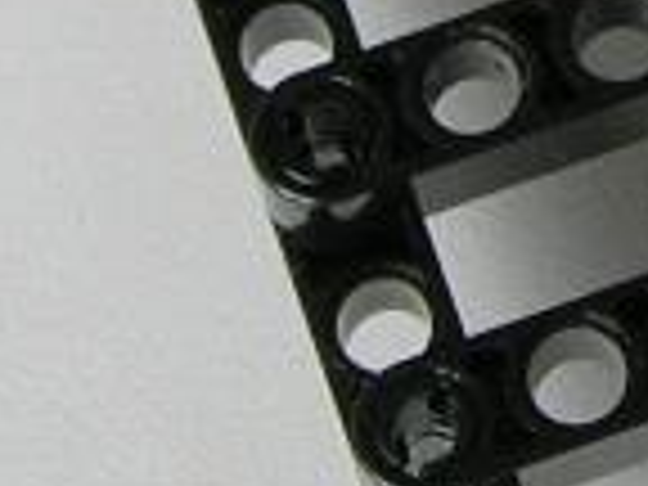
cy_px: -783
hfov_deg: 7.2
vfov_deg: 5.3
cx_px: 963
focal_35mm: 270
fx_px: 5054
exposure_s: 1/9.1
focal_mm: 7.8
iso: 64
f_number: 2.8
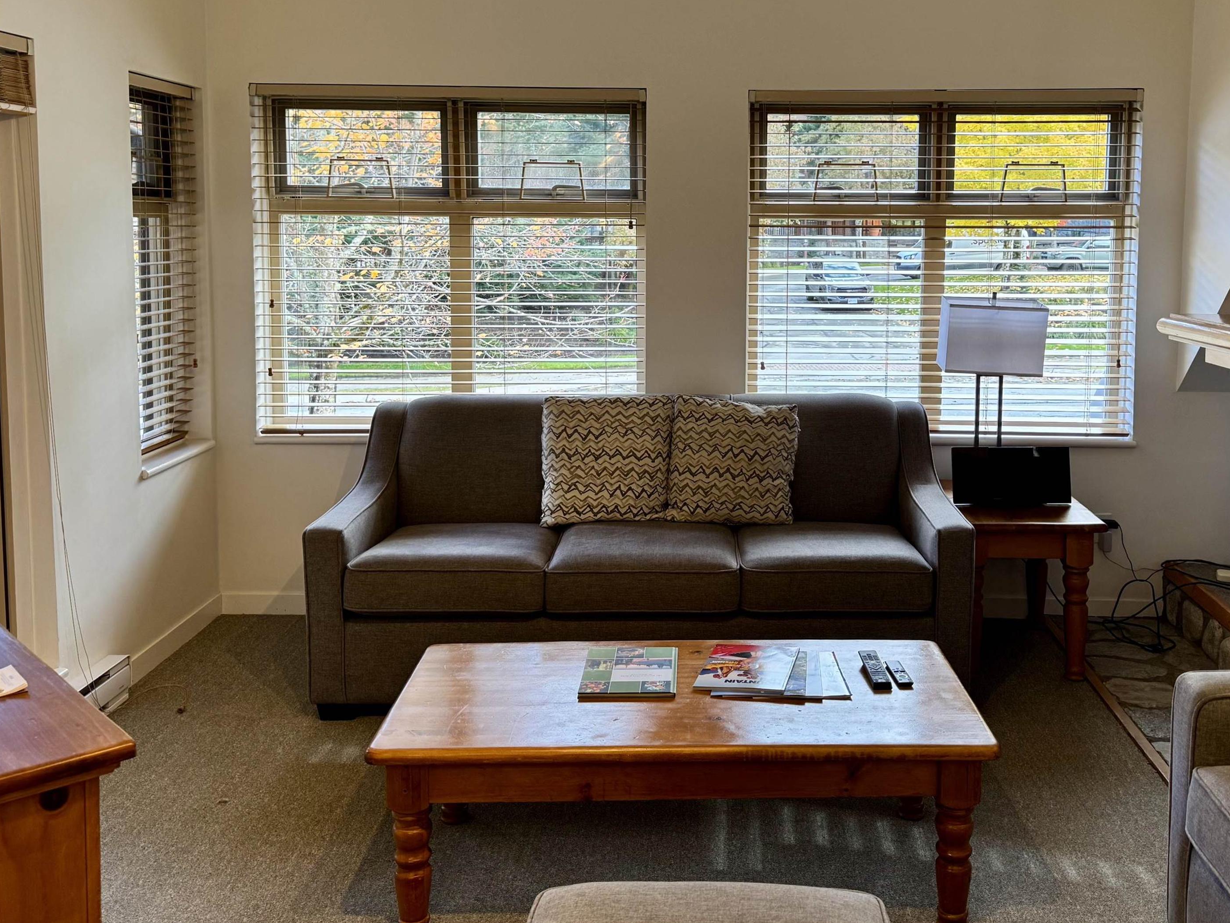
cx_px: 725
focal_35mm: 33
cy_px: 322
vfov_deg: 42.5
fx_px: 1173
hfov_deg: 55.0
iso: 125
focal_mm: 6.76
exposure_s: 1/120
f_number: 1.78
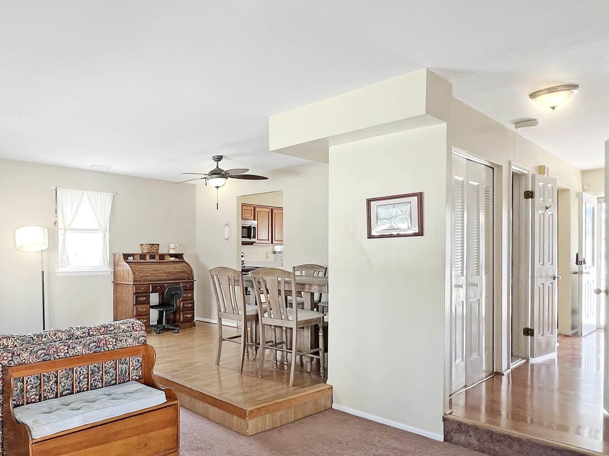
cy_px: 272
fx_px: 387
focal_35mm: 22
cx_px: 138
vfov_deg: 60.6
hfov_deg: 70.2
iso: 64
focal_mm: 1.57
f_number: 1.8
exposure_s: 1/30
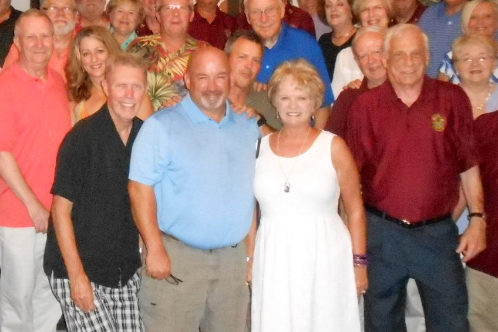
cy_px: 110
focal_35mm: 51
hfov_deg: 38.1
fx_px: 706
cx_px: 136
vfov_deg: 26.4
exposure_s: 1/25
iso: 1250
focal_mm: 4.6
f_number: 3.5
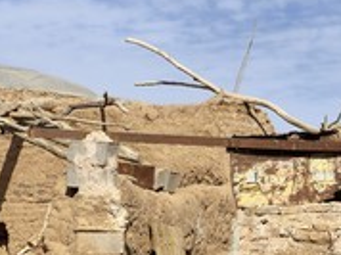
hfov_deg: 12.4
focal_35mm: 159
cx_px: 107
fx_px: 1564
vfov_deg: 9.2
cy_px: 259
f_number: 13
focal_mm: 70
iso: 200
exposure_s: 1/250
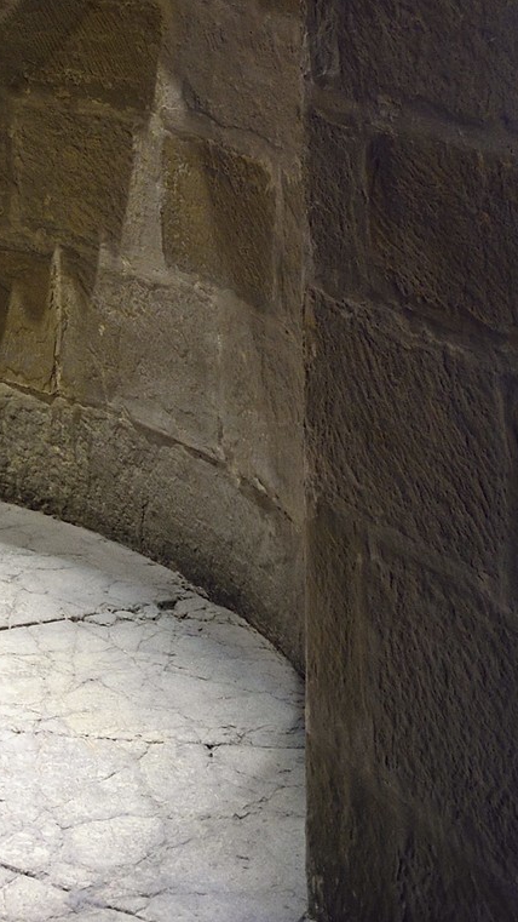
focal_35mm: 86
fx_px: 2100
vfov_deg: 21.8
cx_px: -363
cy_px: -334
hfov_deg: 13.0
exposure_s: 1/25
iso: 1600
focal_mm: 26
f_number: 6.3
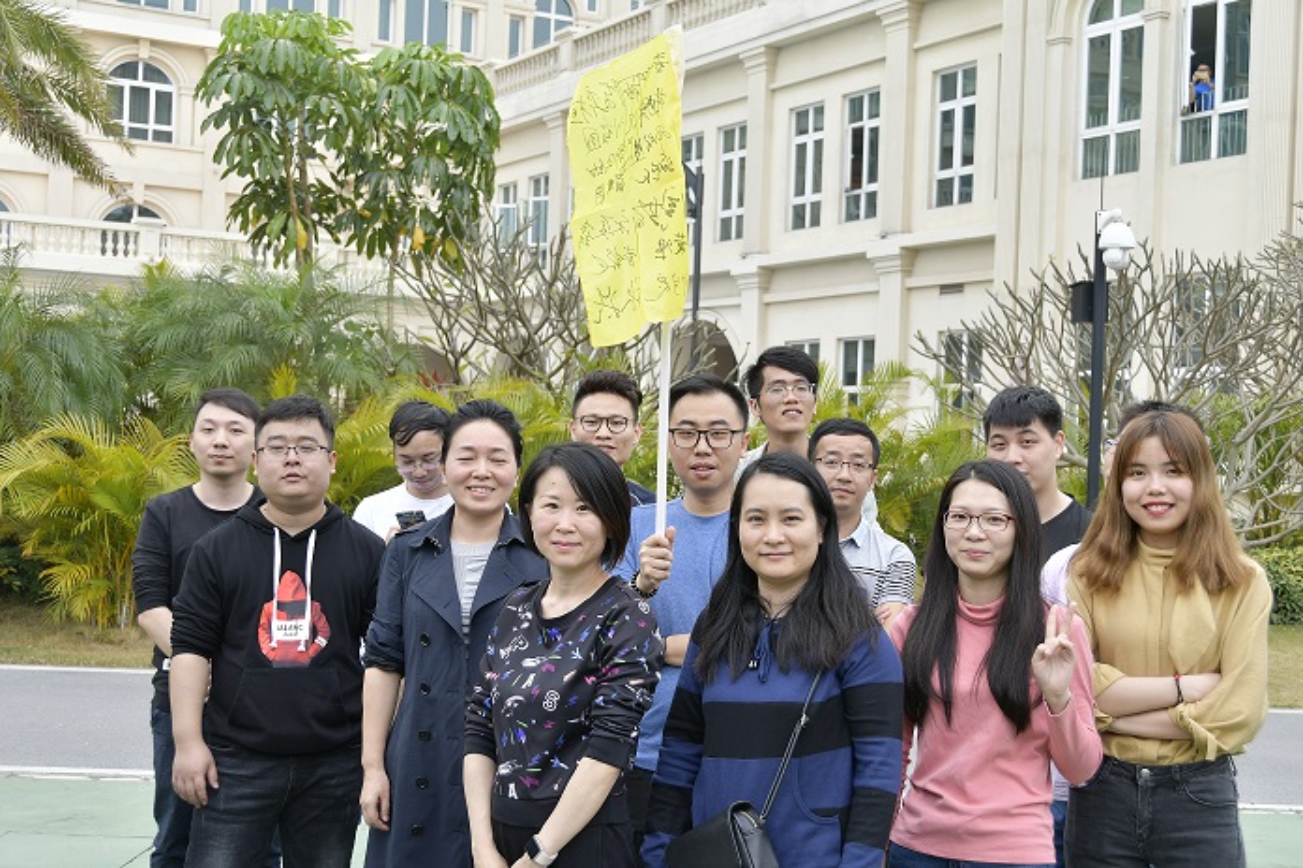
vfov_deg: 28.1
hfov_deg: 41.1
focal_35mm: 48
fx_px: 1737
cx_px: 652
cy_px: 434
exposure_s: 1/60
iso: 100
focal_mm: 32
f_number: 5
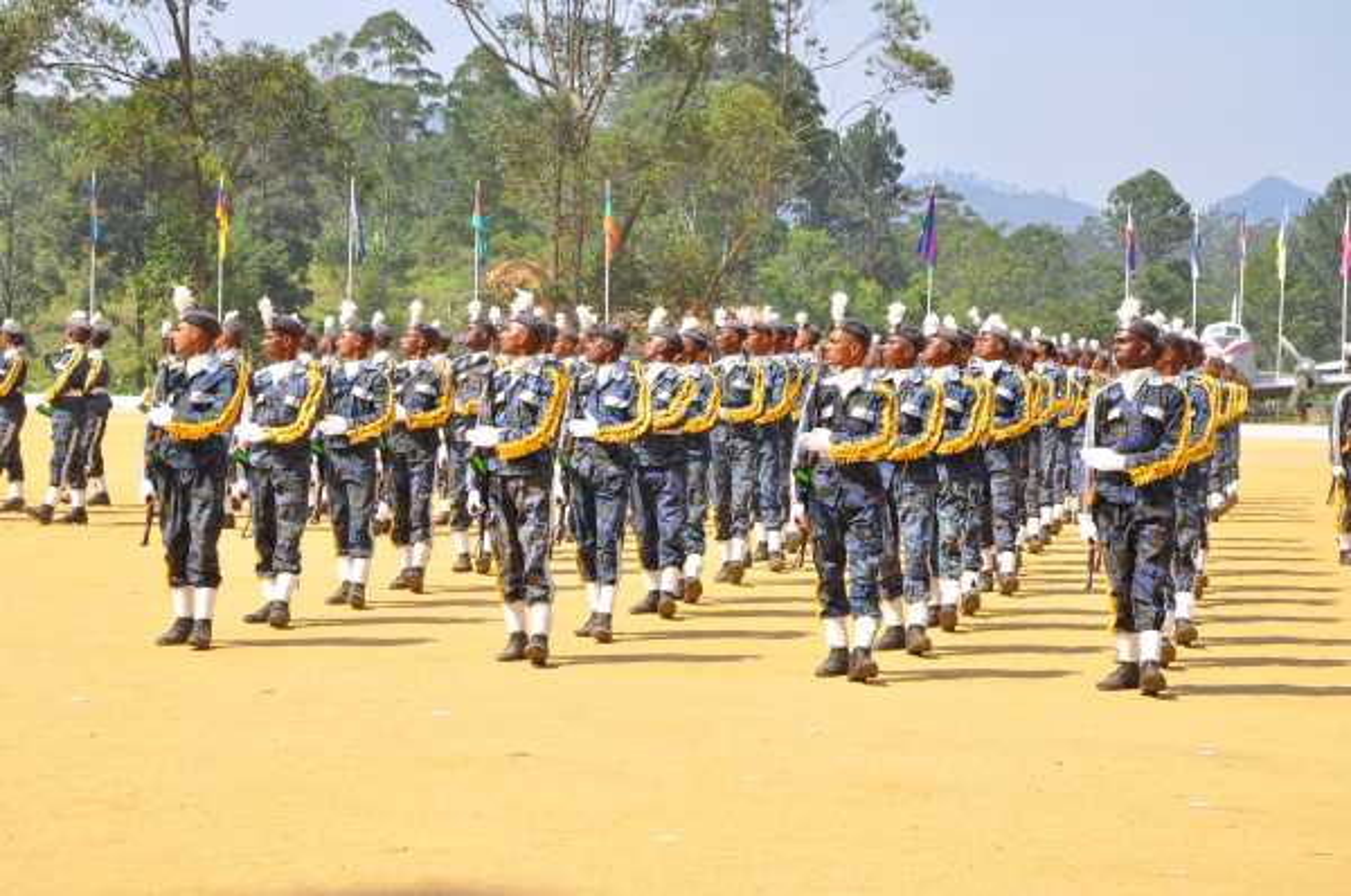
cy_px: 448
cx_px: 676
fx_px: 3260
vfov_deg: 15.7
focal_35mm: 87
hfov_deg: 23.4
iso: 200
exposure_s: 1/160
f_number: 11
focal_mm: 58
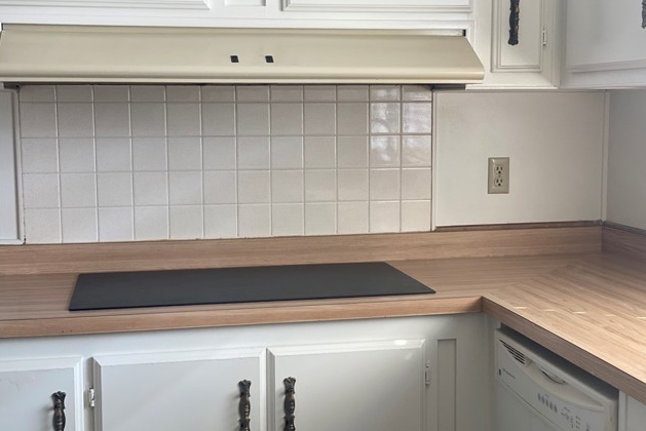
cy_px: 219
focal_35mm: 55
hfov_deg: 36.2
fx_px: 987
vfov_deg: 24.6
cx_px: 327
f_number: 2
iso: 100
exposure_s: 1/120
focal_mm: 6
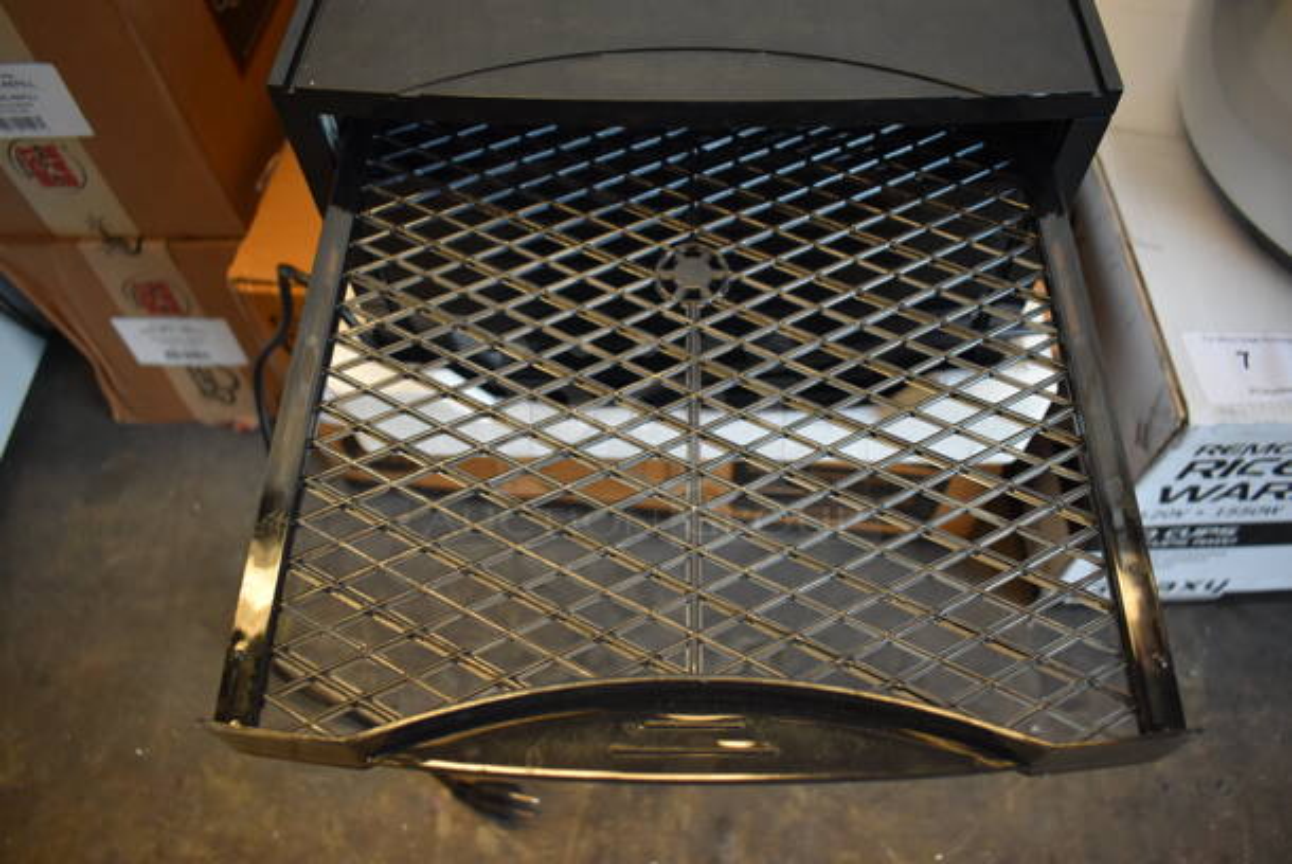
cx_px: 646
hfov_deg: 67.3
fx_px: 970
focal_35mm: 27
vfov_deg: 48.0
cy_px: 432
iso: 800
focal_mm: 18
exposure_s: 1/160
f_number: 3.5
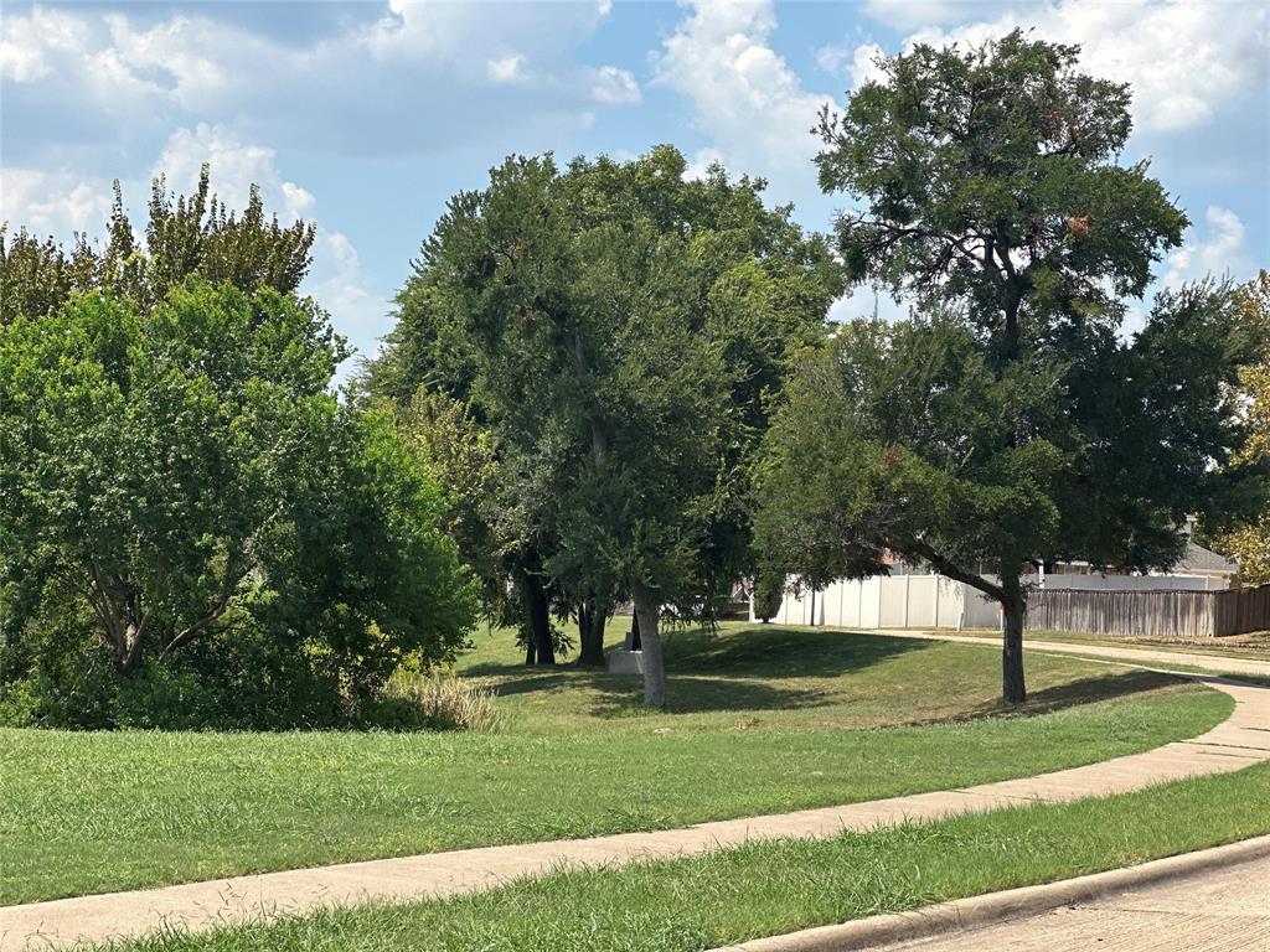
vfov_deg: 19.1
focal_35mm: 77
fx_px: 2825
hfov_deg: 25.3
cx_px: 635
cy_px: 476
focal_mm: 9
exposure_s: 1/573
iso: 32
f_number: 2.8
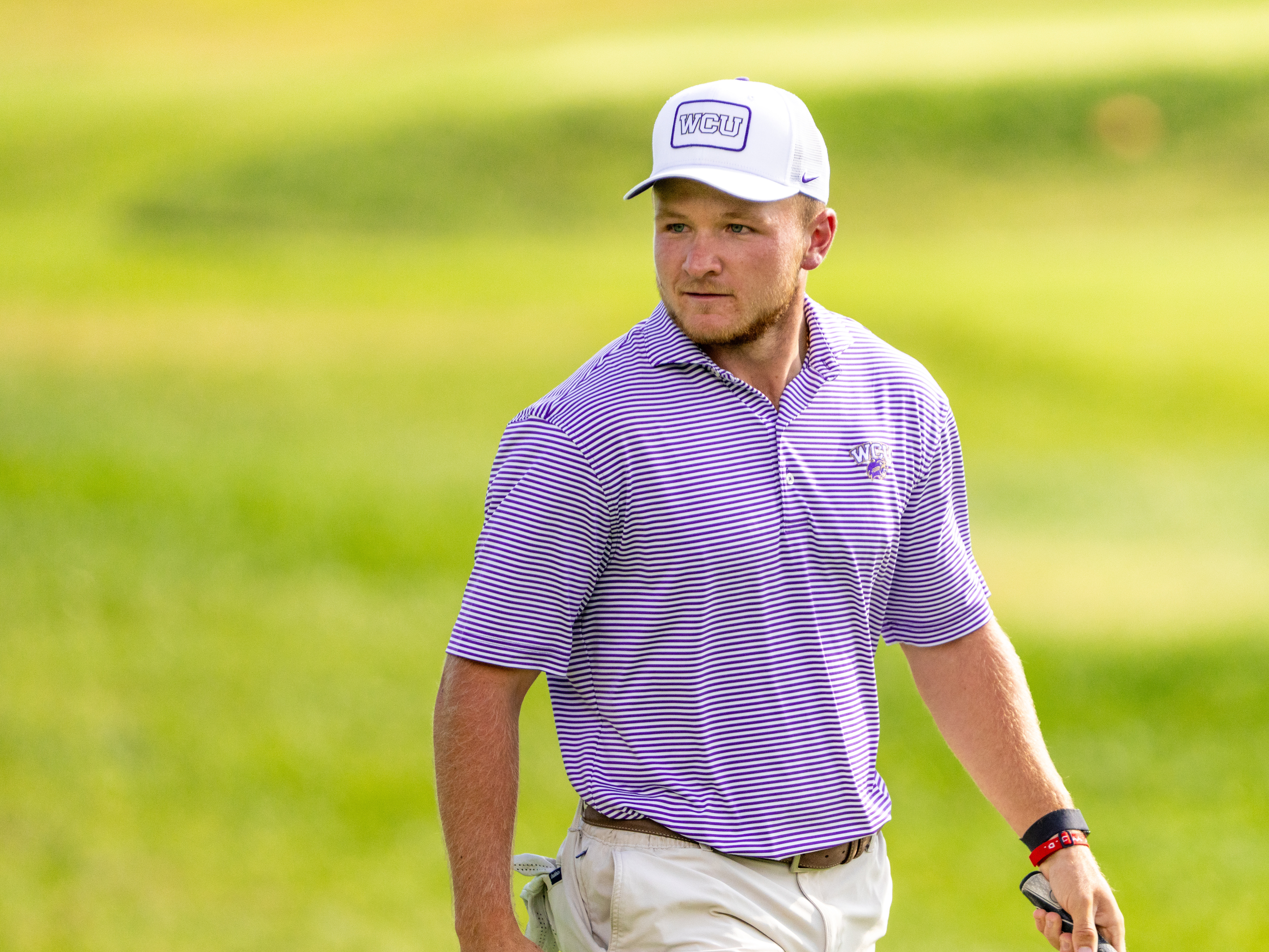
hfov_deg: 2.2
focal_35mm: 905
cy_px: 654
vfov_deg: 1.6
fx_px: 33178
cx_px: 724
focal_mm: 600
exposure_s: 1/2000
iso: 800
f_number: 6.3
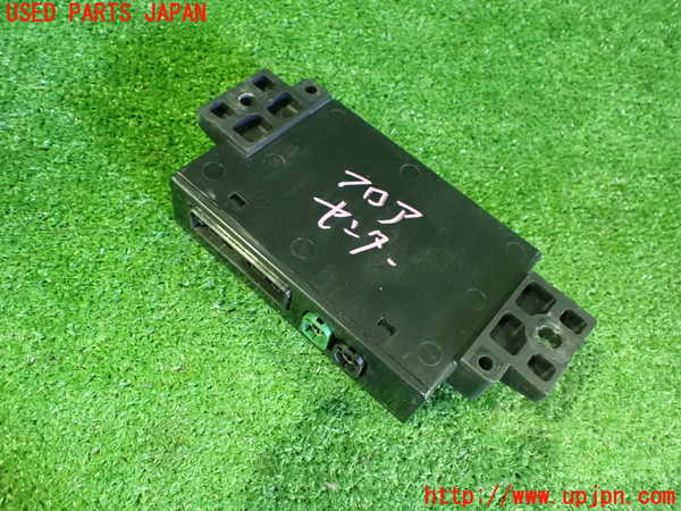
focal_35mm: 30
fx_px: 590
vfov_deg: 46.8
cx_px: 340
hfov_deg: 60.0
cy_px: 256
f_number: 2.3
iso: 1600
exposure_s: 1/30
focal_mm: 5.4
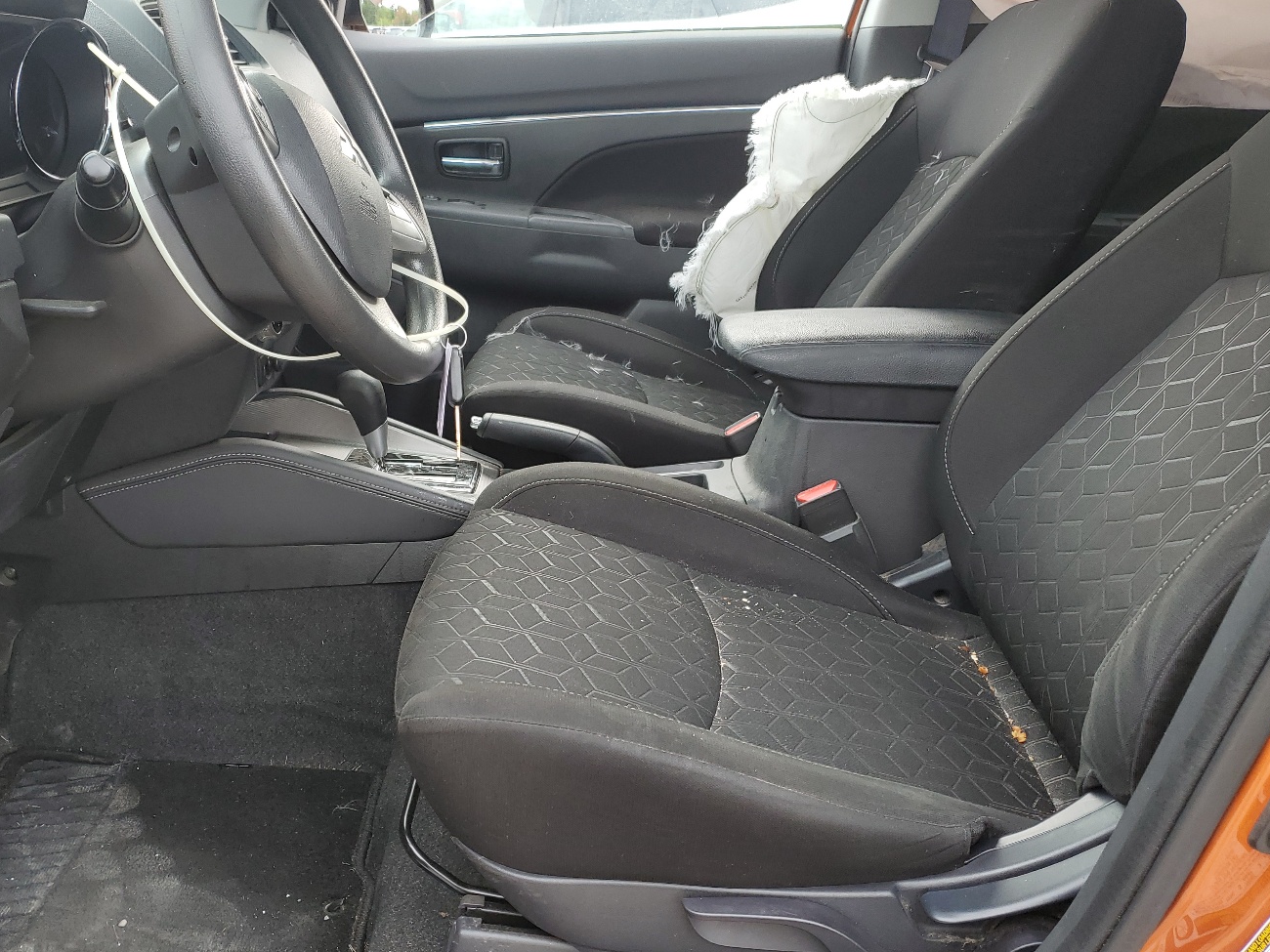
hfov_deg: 56.3
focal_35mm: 32
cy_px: 460
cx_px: 496
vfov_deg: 44.2
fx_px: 1174
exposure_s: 1/200
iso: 50
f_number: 1.5
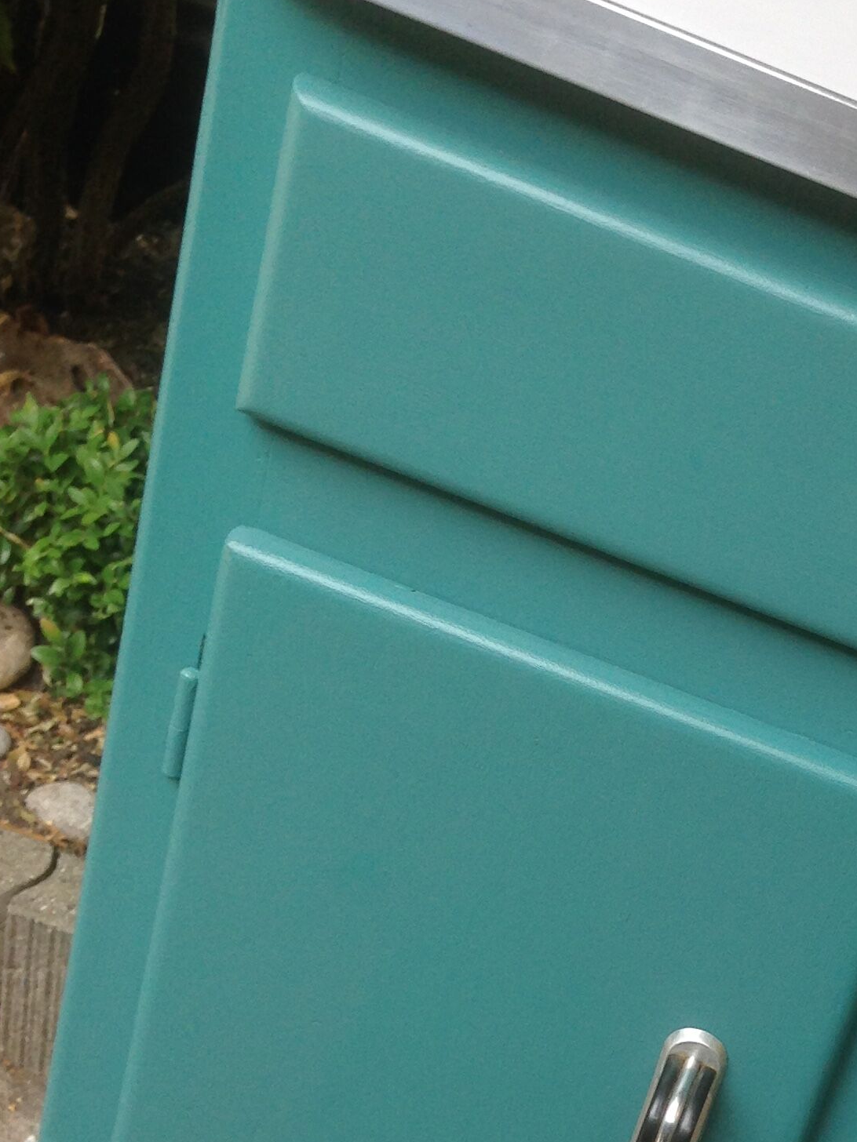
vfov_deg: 25.8
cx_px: 942
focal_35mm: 74
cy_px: 922
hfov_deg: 19.1
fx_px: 2443
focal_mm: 4.12
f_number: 2.4
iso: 50
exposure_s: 1/150
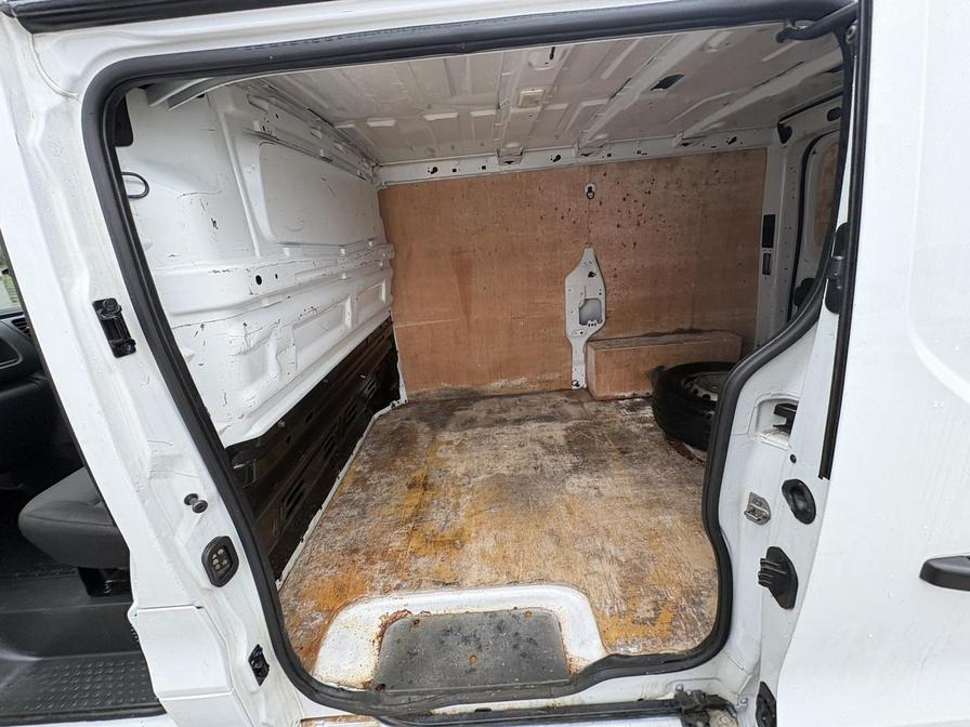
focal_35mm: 14
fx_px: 392
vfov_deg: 85.7
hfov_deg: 102.1
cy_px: 364
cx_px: 485
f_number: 2.2
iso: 125
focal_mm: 2.22
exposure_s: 1/105
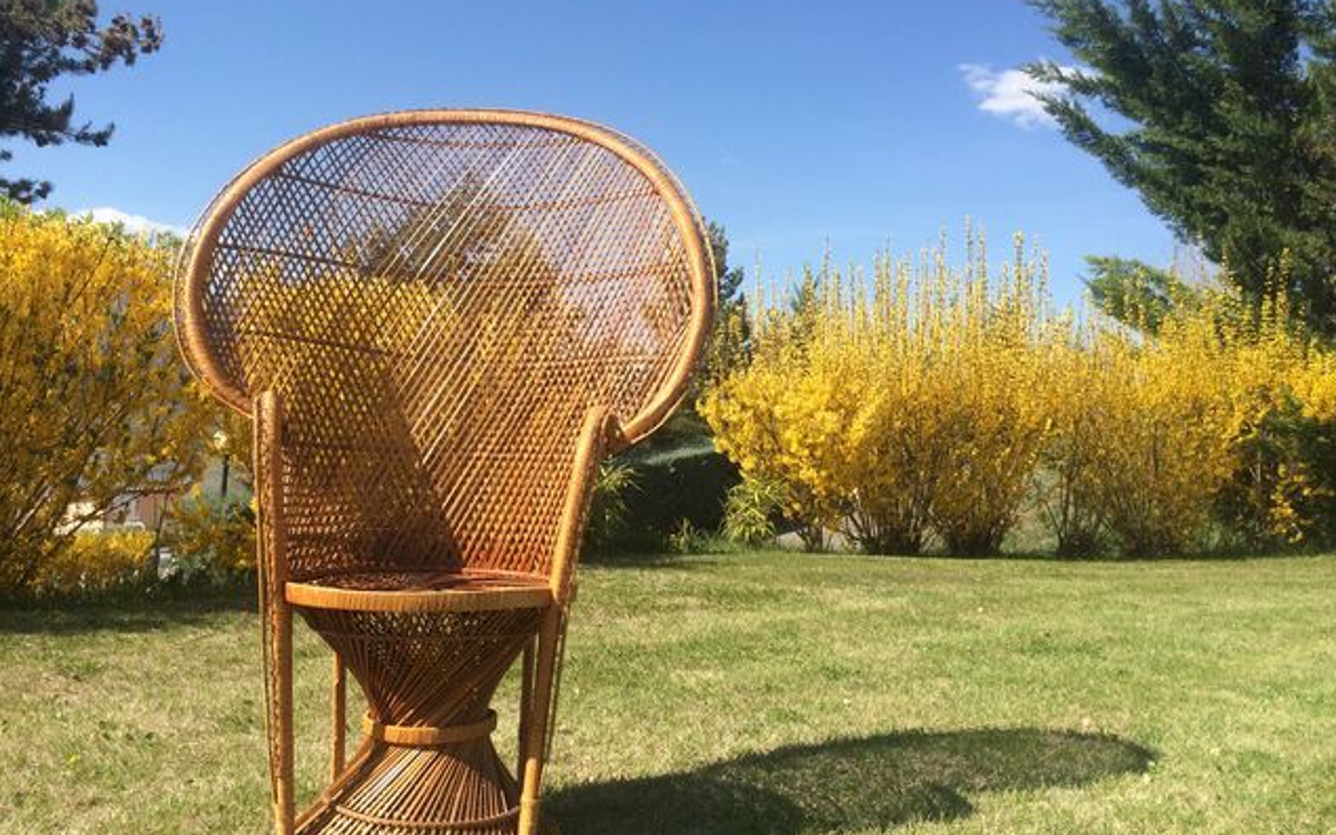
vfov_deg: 40.6
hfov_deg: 61.2
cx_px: 667
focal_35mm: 31
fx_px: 1129
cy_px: 416
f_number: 2.2
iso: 32
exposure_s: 1/1642
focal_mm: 4.15
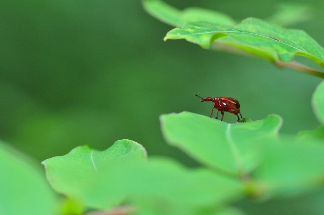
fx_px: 1416
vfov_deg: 8.7
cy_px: 108
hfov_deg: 13.1
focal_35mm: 158
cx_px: 162
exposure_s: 1/250
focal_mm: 105
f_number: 8
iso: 800
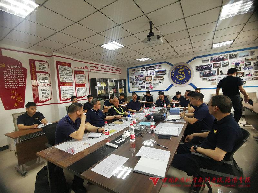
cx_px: 129
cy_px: 96
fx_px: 127
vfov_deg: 74.7
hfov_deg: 91.0
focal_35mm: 17
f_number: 2.2
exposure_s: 1/33.3
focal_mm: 2.26
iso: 400
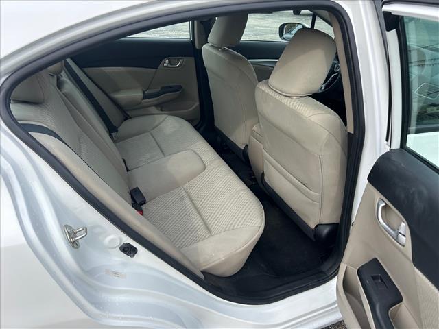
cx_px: 220
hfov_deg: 67.3
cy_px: 164
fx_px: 330
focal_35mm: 26
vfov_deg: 53.1
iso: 50
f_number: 1.5
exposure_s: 1/1058
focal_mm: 5.7
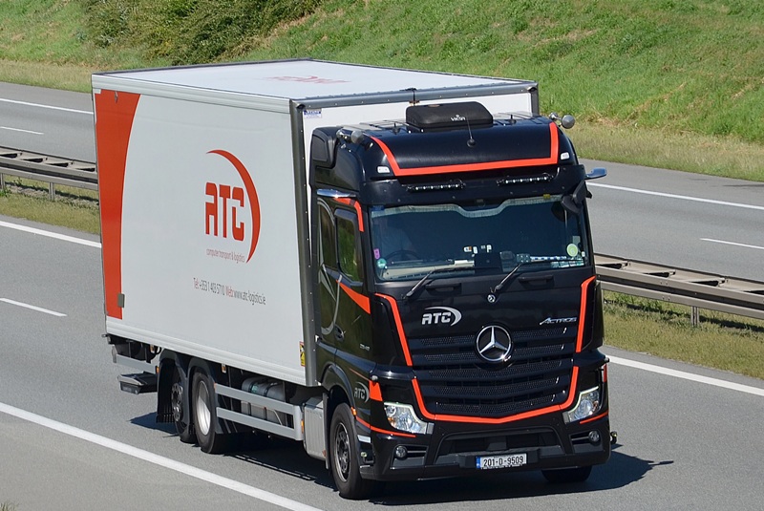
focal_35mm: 158
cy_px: 256
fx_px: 3345
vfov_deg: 8.7
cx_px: 382
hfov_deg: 13.0
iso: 100
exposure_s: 1/1000
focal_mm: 105
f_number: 5.6
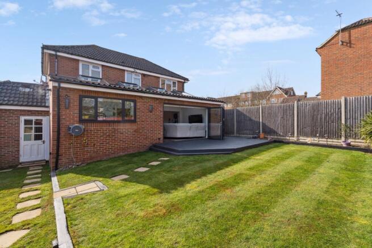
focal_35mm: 16
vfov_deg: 73.8
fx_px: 165
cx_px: 186
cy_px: 124
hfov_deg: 96.7
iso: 250
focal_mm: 16
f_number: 9
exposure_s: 1/320
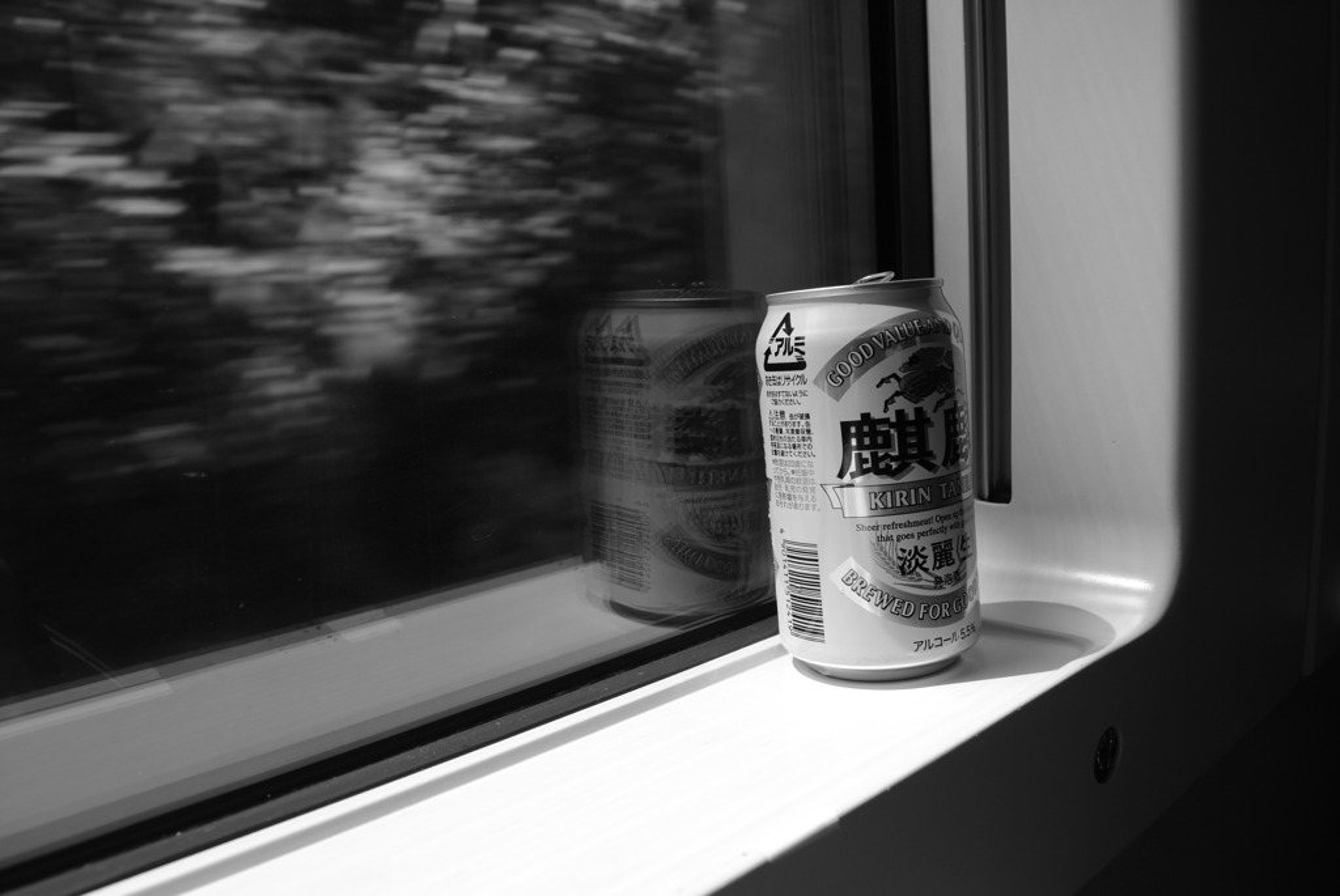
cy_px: 448
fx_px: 1006
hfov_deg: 67.3
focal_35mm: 27
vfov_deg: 48.0
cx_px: 670
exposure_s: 1/160
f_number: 6.3
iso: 100
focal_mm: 18
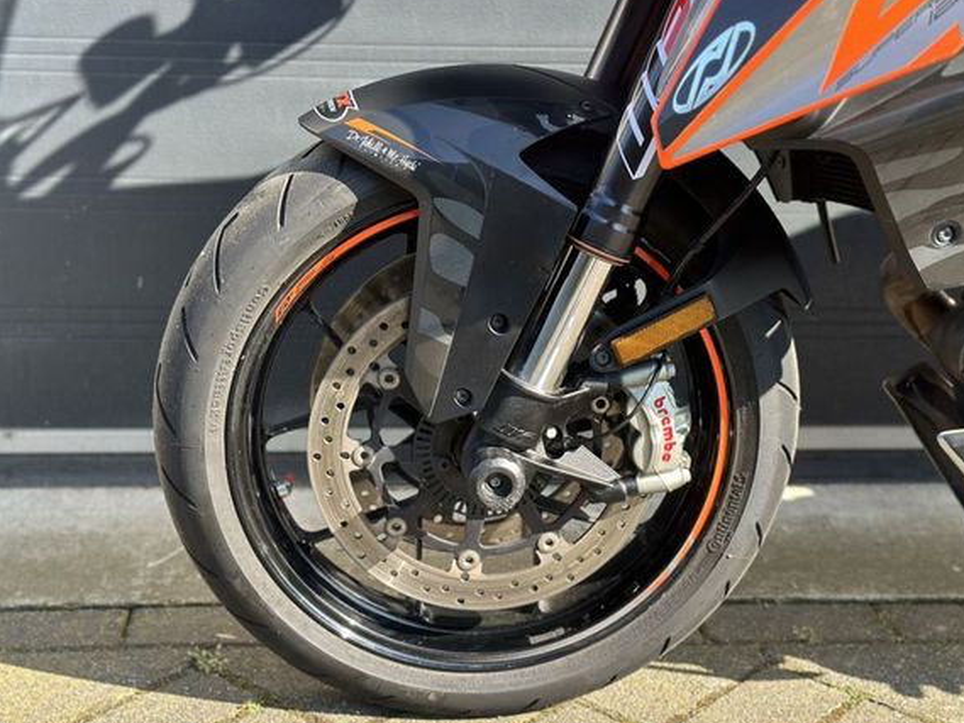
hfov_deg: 35.5
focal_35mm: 54
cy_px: 396
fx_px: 1504
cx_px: 457
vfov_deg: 27.0
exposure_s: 1/587
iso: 80
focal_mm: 6.86
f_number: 1.78
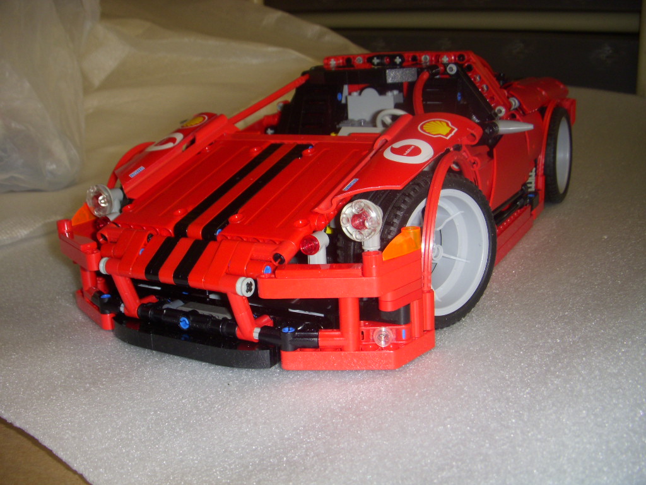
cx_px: 323
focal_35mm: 38
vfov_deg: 37.7
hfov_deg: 49.0
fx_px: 709
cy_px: 242
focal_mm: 6.3
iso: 100
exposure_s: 1/30
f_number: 3.3
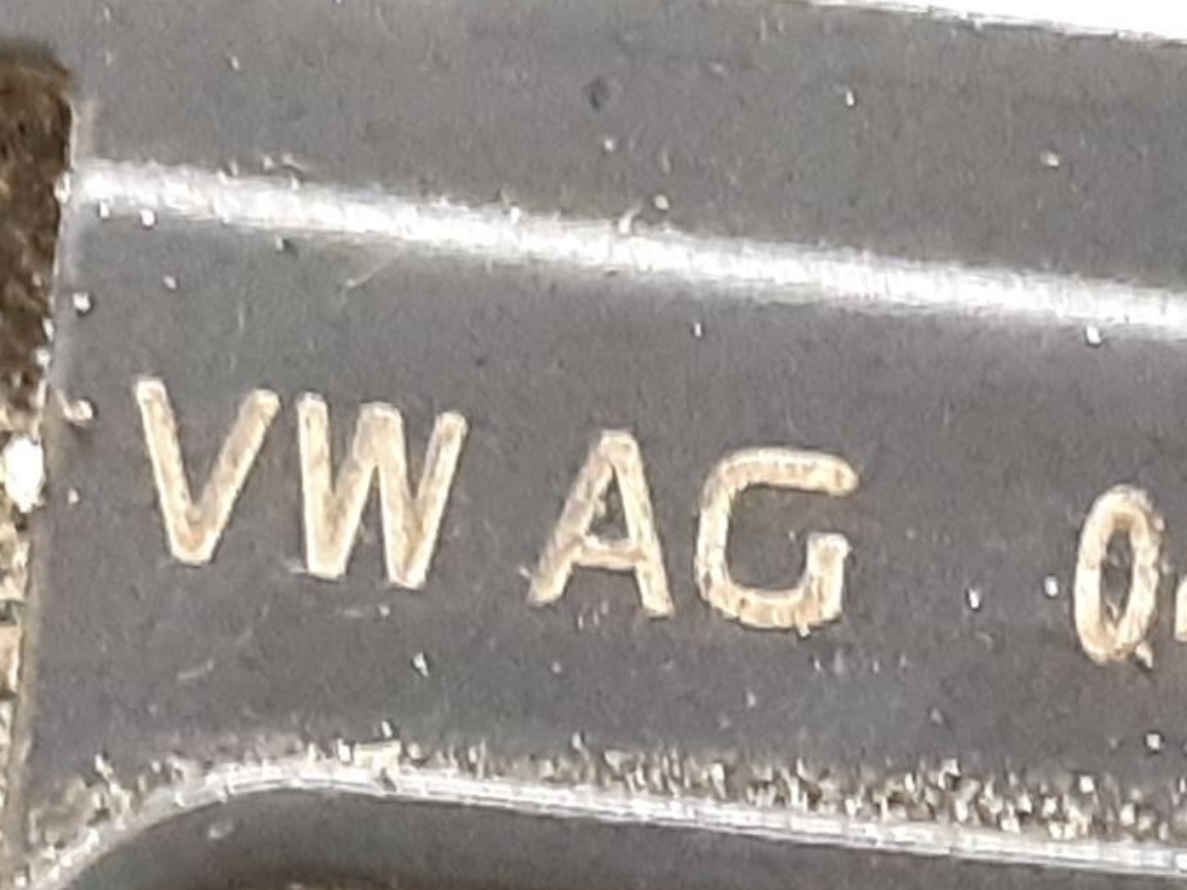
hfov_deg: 24.4
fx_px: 2674
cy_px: 1319
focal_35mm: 78
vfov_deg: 17.1
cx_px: 1048
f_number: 1.7
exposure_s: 1/24
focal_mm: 3.93
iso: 500
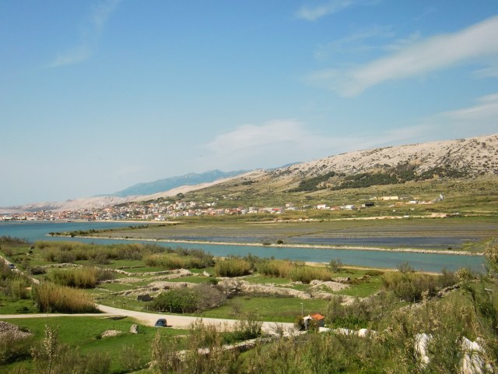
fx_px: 547
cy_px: 187
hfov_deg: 49.0
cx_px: 249
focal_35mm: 38
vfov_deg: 37.7
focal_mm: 6.66
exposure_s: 1/320
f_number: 8.9
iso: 100
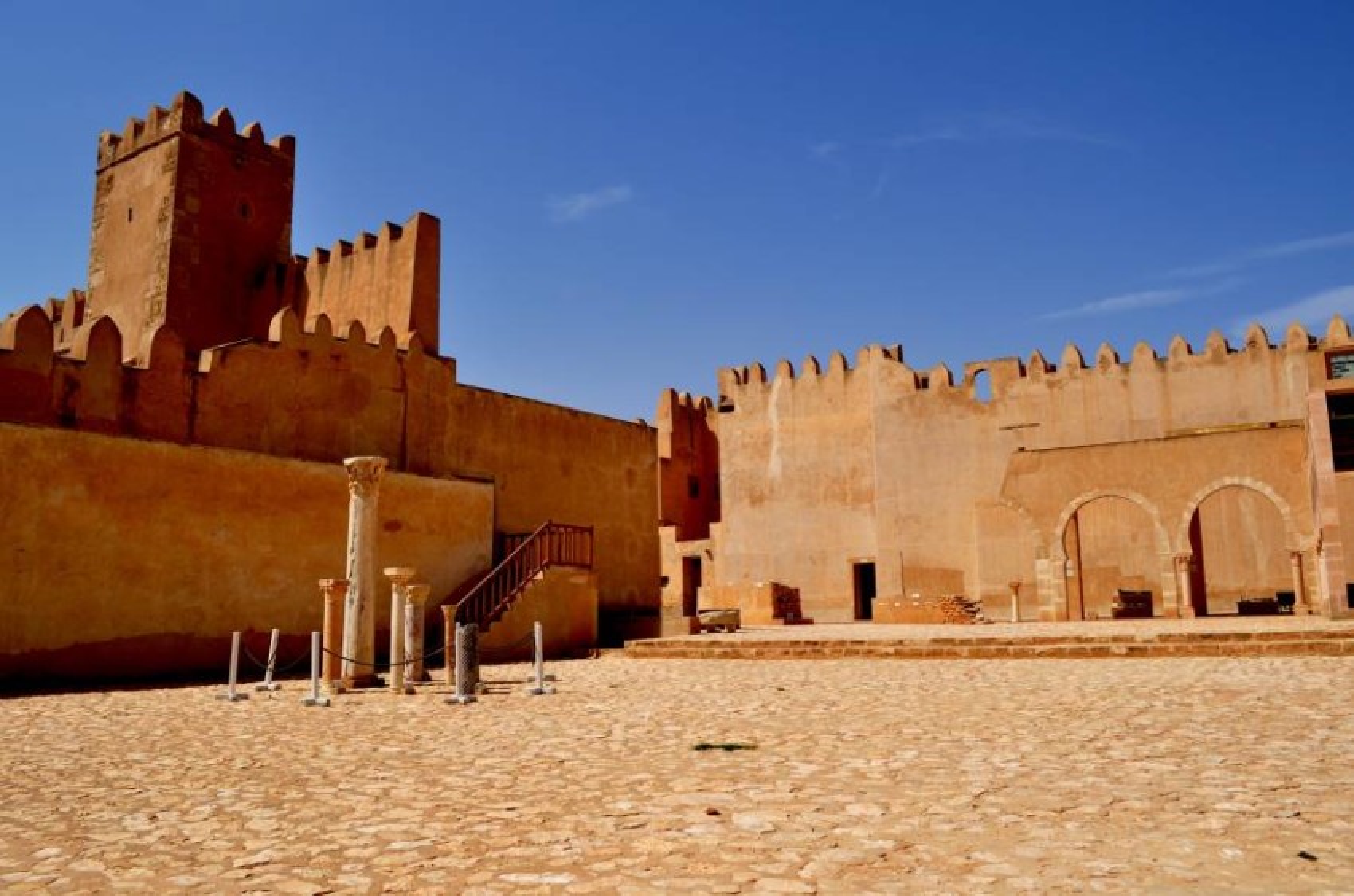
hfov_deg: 67.5
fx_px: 1013
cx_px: 677
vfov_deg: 47.7
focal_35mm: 27
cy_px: 448
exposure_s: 1/400
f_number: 10
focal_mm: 18
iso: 200
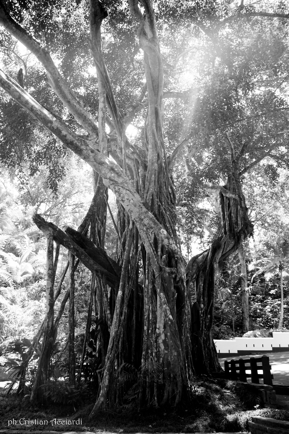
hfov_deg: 47.9
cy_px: 217
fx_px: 325
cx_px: 144
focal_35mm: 27
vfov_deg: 67.4
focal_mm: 18
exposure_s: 1/125
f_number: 6.3
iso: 400
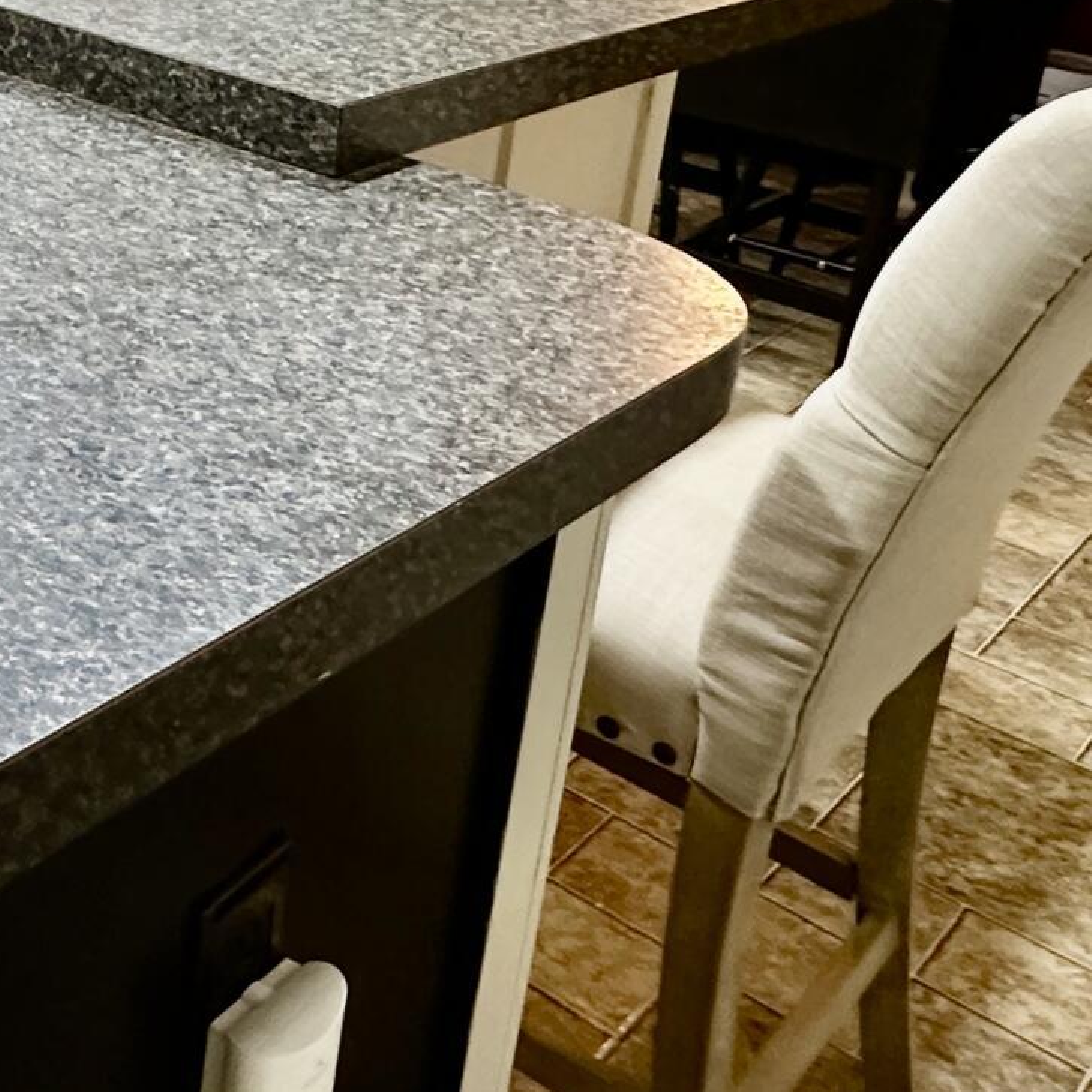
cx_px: -112
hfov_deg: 30.0
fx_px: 1820
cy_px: 84
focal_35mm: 51
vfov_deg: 31.6
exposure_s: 1/60
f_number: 2.2
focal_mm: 2.22
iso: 320
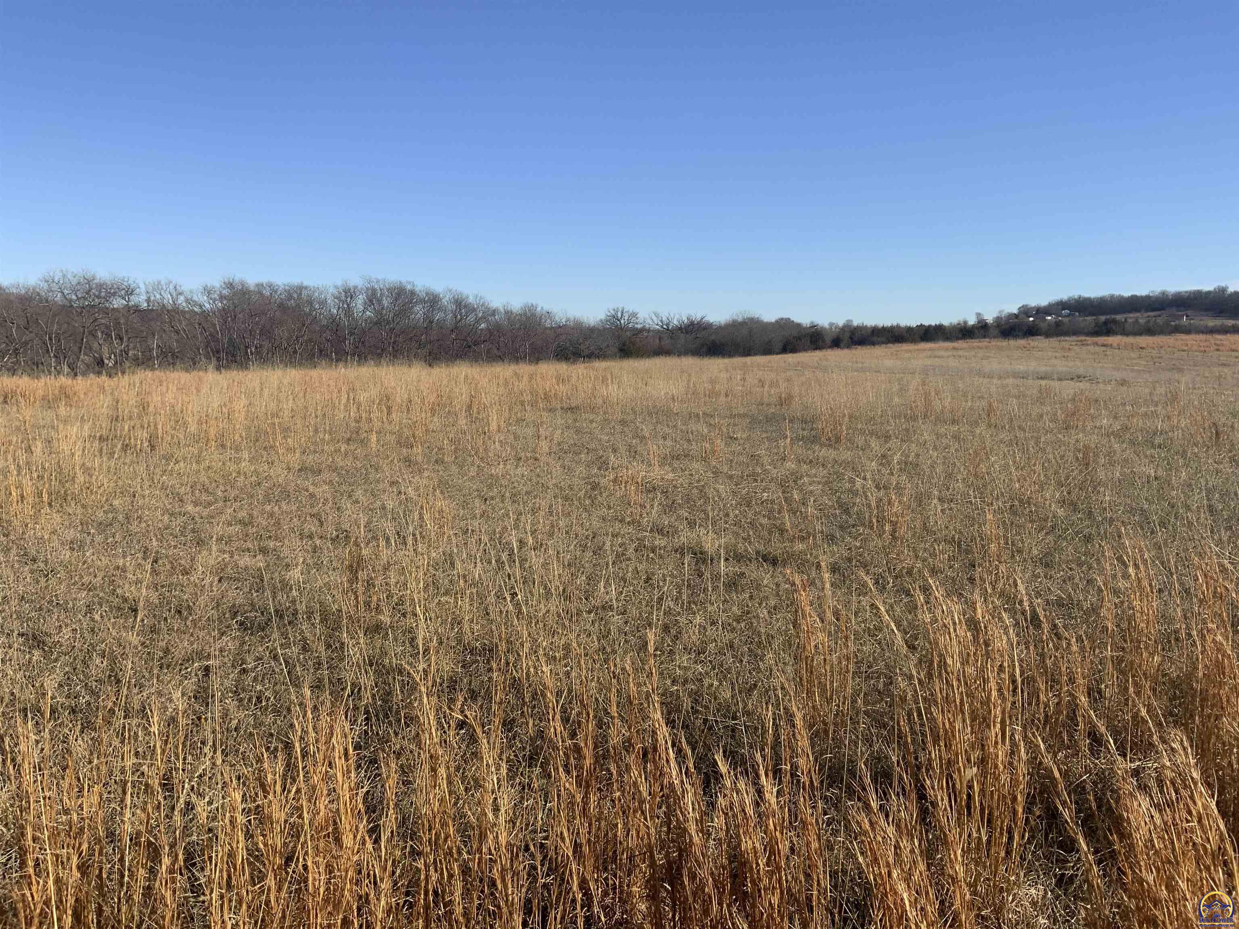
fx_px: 1038
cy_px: 464
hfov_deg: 61.7
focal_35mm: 29
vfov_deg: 48.2
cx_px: 620
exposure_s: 1/2058
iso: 16
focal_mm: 3
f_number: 1.8
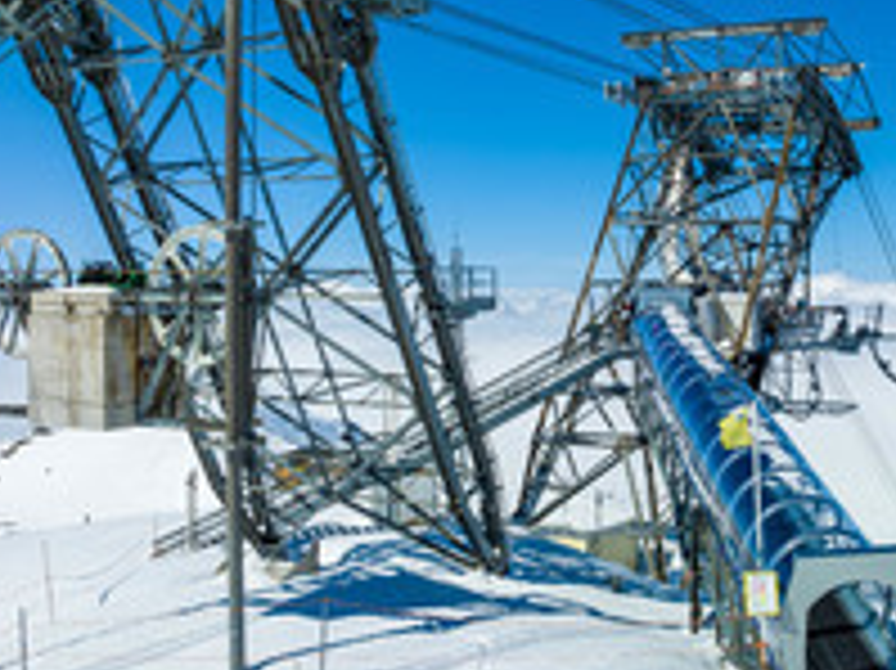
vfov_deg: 32.1
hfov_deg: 40.2
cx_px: 734
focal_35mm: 45
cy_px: 270
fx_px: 1164
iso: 100
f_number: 11
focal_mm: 12.3
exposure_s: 1/320
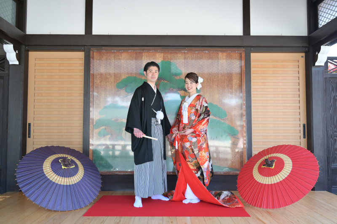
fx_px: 295
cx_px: 168
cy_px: 112
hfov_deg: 59.5
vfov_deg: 41.6
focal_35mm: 32
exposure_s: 1/250
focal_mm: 31.5
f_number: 4
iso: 800
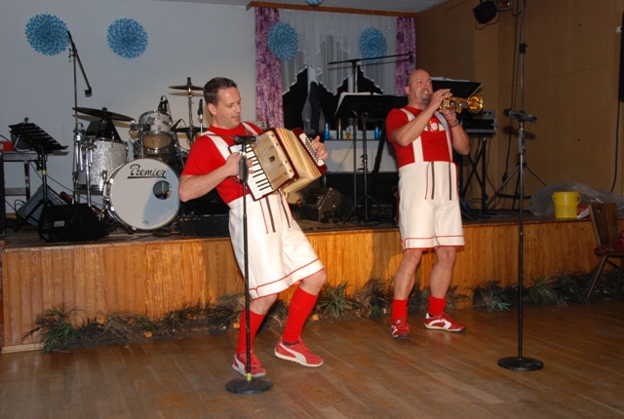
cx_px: 312
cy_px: 210
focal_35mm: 39
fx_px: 678
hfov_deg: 49.4
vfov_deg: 34.4
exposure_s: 1/60
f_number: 5.6
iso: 400
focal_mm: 26
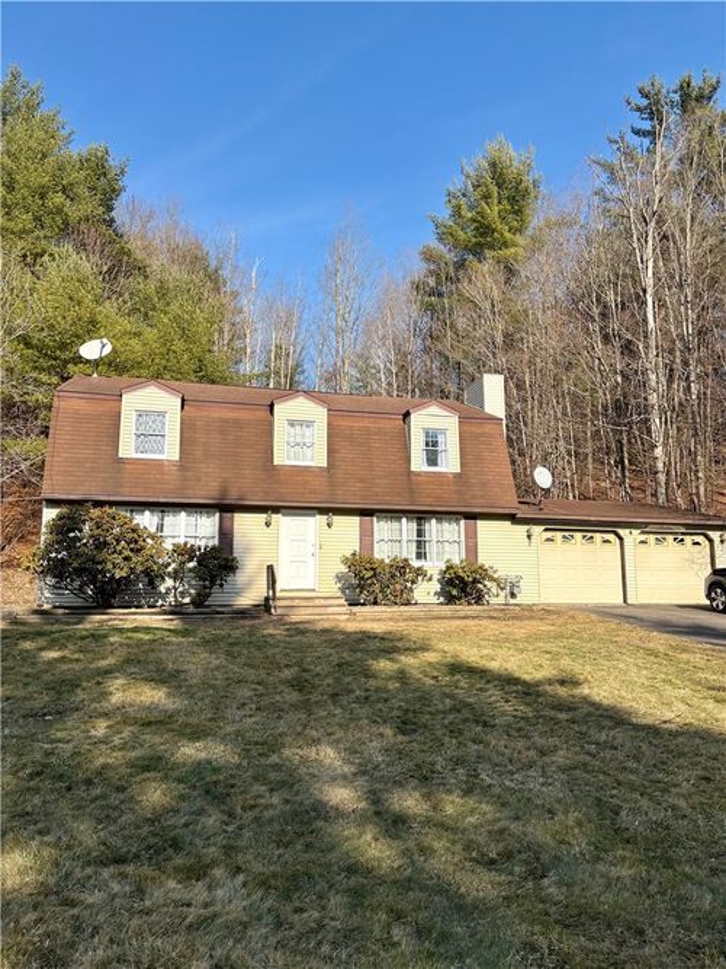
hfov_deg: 53.0
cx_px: 363
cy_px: 484
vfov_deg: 67.3
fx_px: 727
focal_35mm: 26
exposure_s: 1/3125
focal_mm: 5.96
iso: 50
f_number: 1.6
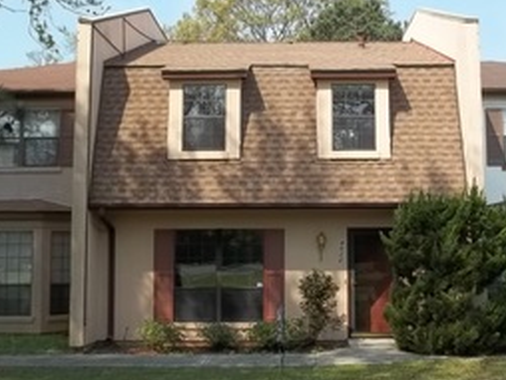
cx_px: 301
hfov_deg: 41.9
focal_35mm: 45
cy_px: 177
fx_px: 658
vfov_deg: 32.2
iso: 64
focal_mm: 5.9
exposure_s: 1/100
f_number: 8
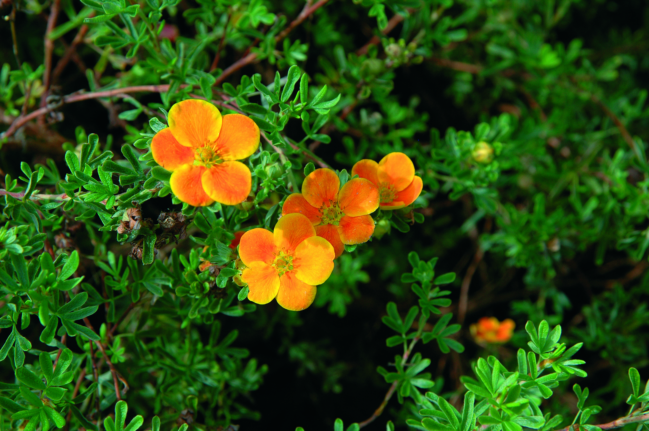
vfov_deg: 12.2
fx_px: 2026
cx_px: 324
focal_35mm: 112
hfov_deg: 18.2
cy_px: 216
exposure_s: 1/320
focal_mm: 75
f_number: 8
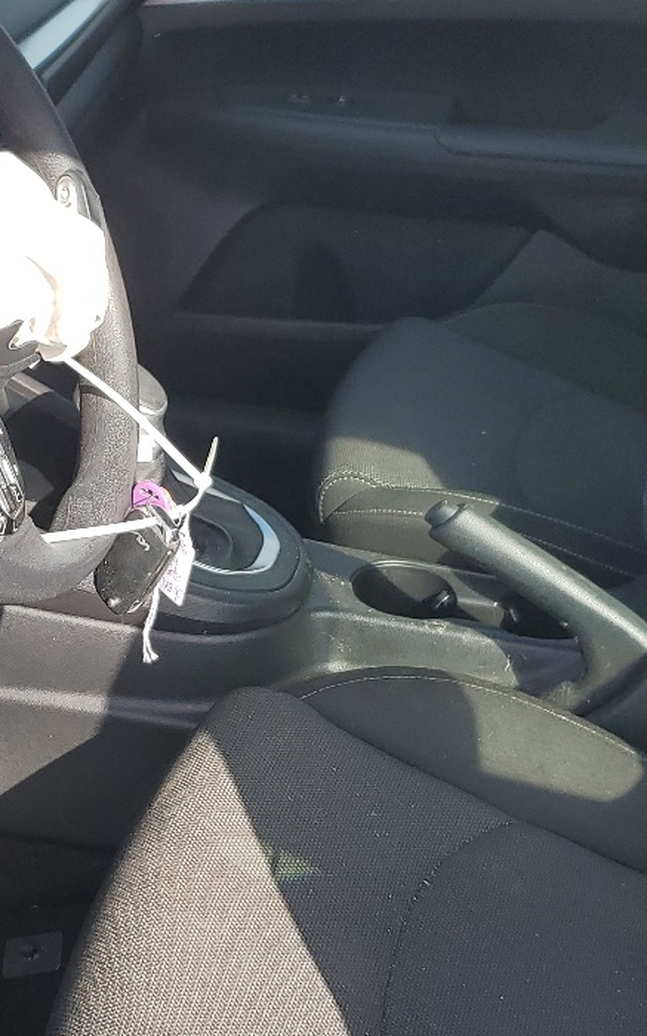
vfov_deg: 32.5
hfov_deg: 20.5
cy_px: 537
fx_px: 1779
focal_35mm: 63
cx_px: 206
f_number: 1.5
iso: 50
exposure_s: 1/909
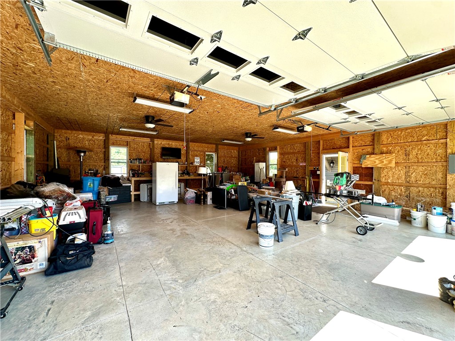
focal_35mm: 14
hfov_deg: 102.1
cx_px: 228
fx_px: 184
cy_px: 170
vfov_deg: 85.7
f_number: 2.2
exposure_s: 1/99
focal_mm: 2.22
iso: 40
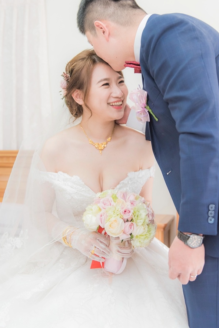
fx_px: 401
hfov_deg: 30.5
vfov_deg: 44.4
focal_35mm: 44
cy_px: 147
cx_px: 120
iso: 1600
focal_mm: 38
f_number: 3.5
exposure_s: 1/200
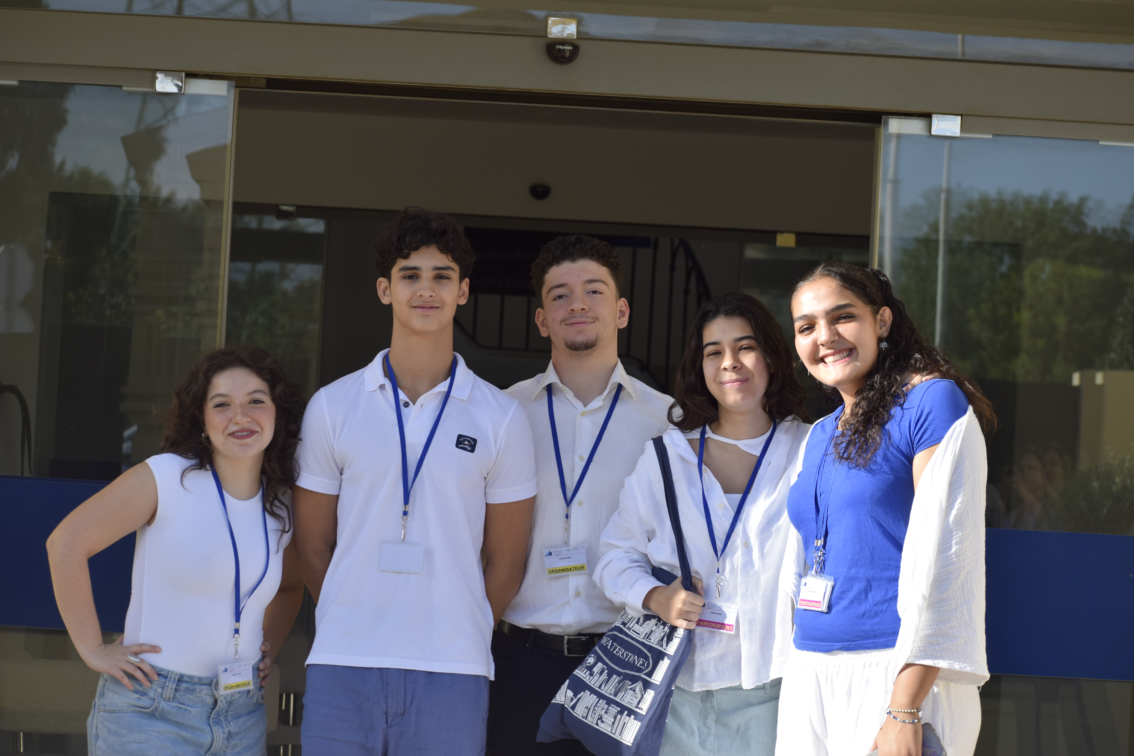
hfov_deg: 15.2
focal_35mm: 135
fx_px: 4252
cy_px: 378
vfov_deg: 10.2
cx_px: 567
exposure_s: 1/640
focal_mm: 90
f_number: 6.3
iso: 200
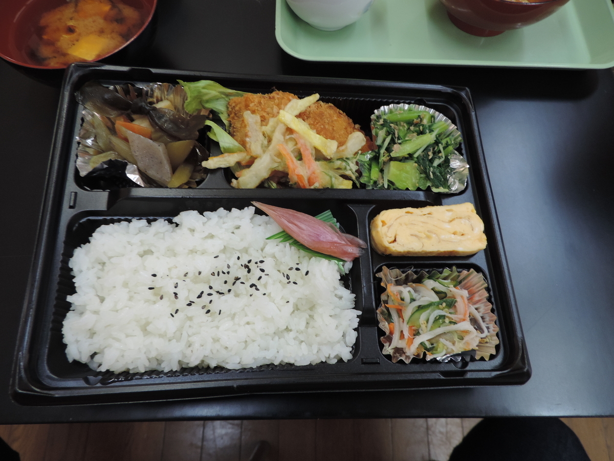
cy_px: 230
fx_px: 426
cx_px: 307
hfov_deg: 71.6
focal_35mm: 24
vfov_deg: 56.8
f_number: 3
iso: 220
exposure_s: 1/30
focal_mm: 4.3
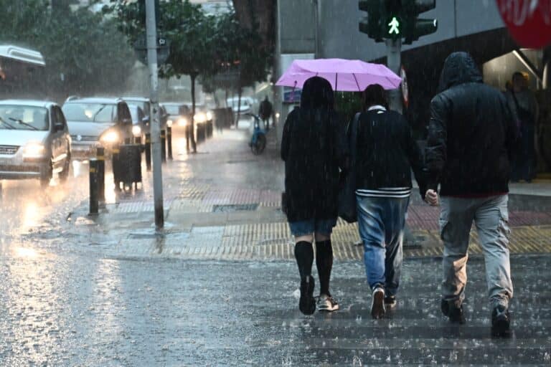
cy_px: 184
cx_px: 276
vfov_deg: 14.7
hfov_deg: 21.9
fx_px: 1423
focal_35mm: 93
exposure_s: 1/320
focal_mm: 62
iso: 2500
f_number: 4
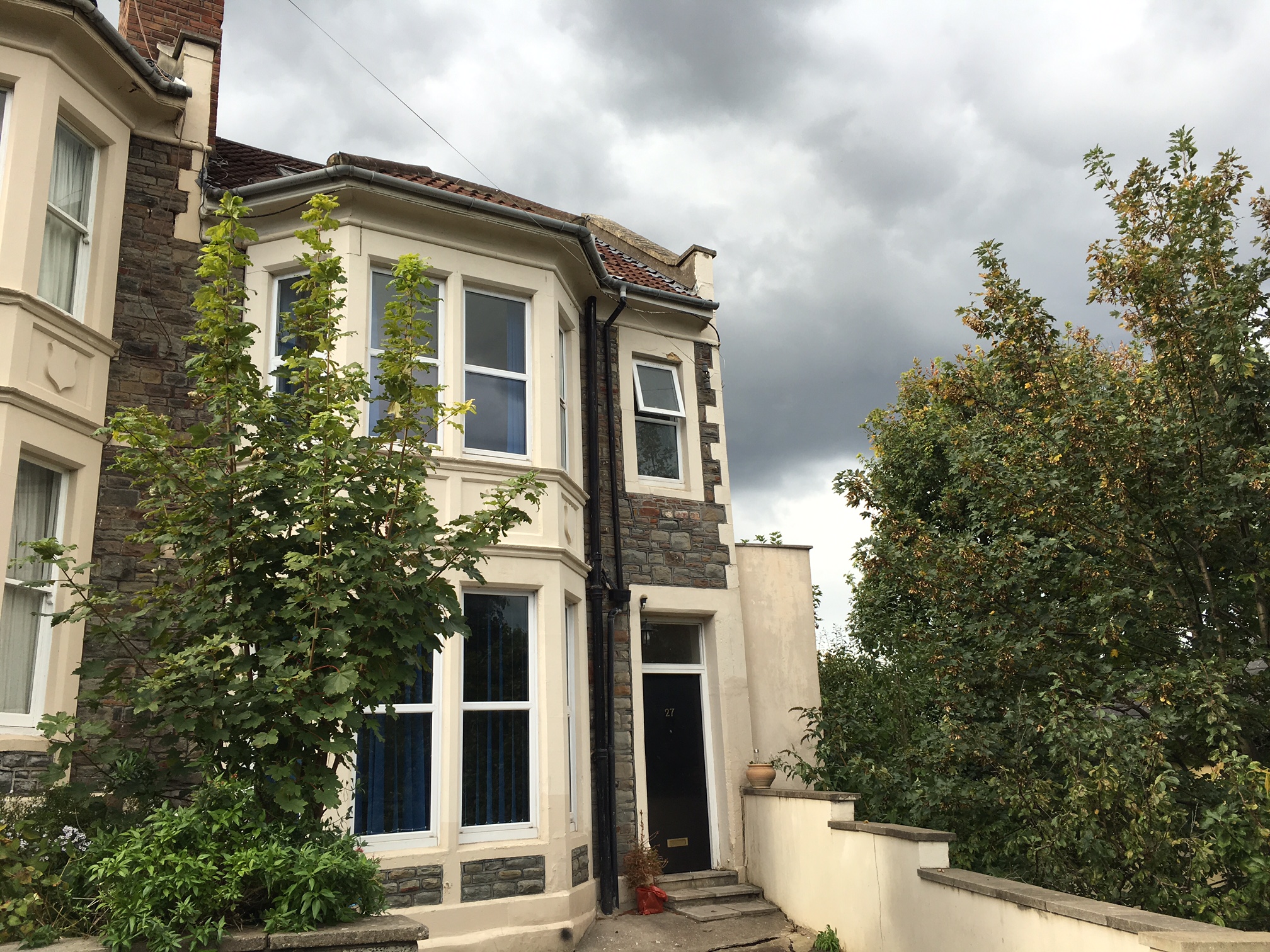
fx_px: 1064
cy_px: 476
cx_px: 635
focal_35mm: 29
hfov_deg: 61.7
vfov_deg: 48.2
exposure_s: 1/323
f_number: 2.2
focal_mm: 4.15
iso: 25
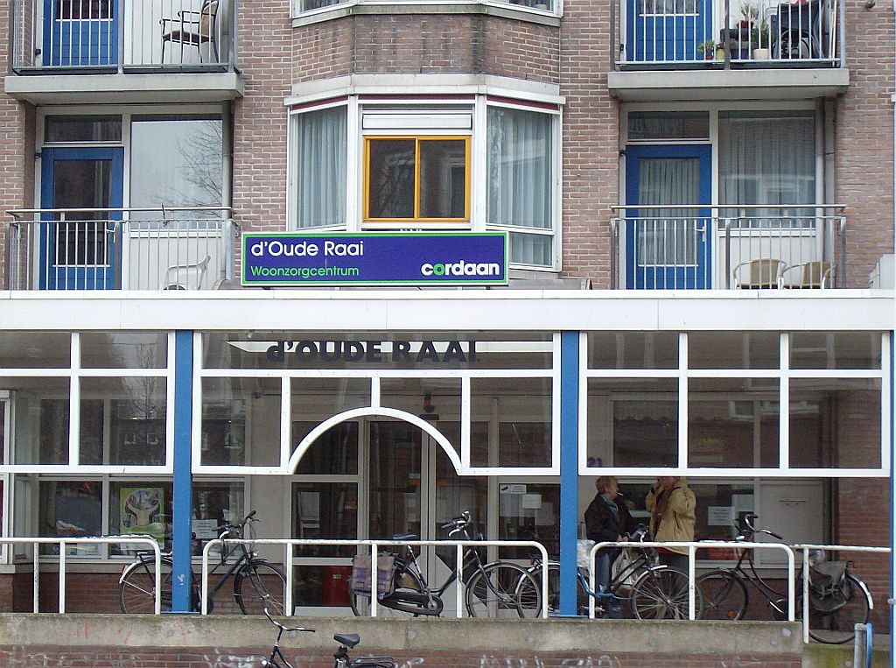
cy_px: 334
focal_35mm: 108
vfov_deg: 13.7
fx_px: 2789
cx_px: 448
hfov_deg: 18.3
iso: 170
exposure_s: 1/134
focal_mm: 18
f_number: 4.8
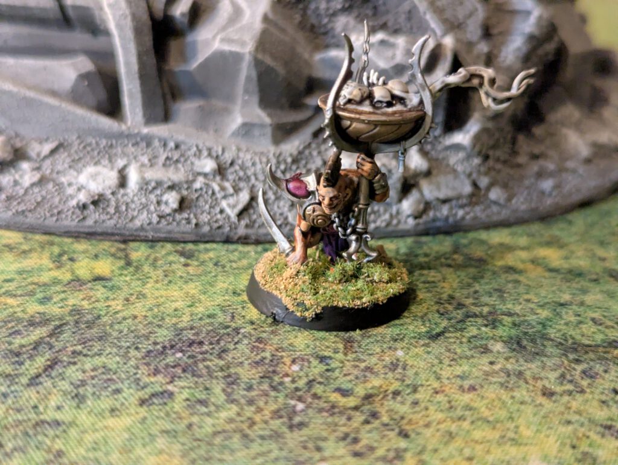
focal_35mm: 48
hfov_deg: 39.6
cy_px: 232
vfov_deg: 30.3
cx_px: 309
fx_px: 858
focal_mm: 6.81
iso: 1507
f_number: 1.85
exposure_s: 1/51
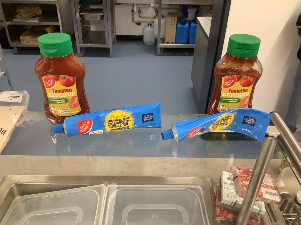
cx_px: 150
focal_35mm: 31
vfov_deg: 45.4
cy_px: 112
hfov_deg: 58.4
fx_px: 270
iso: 250
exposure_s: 1/50
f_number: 2.4
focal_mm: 3.3
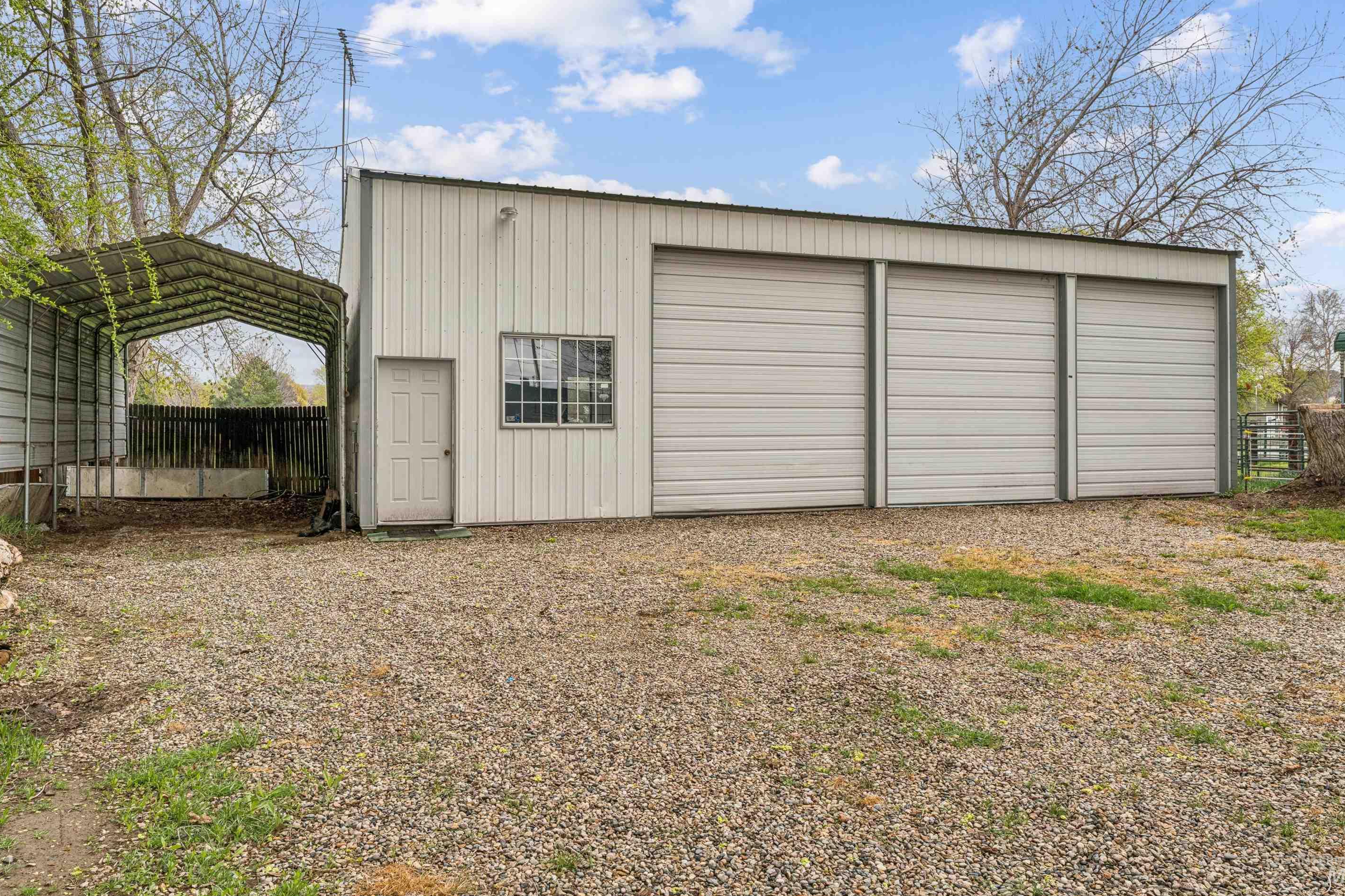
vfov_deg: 49.5
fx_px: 971
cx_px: 679
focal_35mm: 26
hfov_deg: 69.4
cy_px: 425
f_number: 13
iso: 400
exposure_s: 1/160
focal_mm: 24
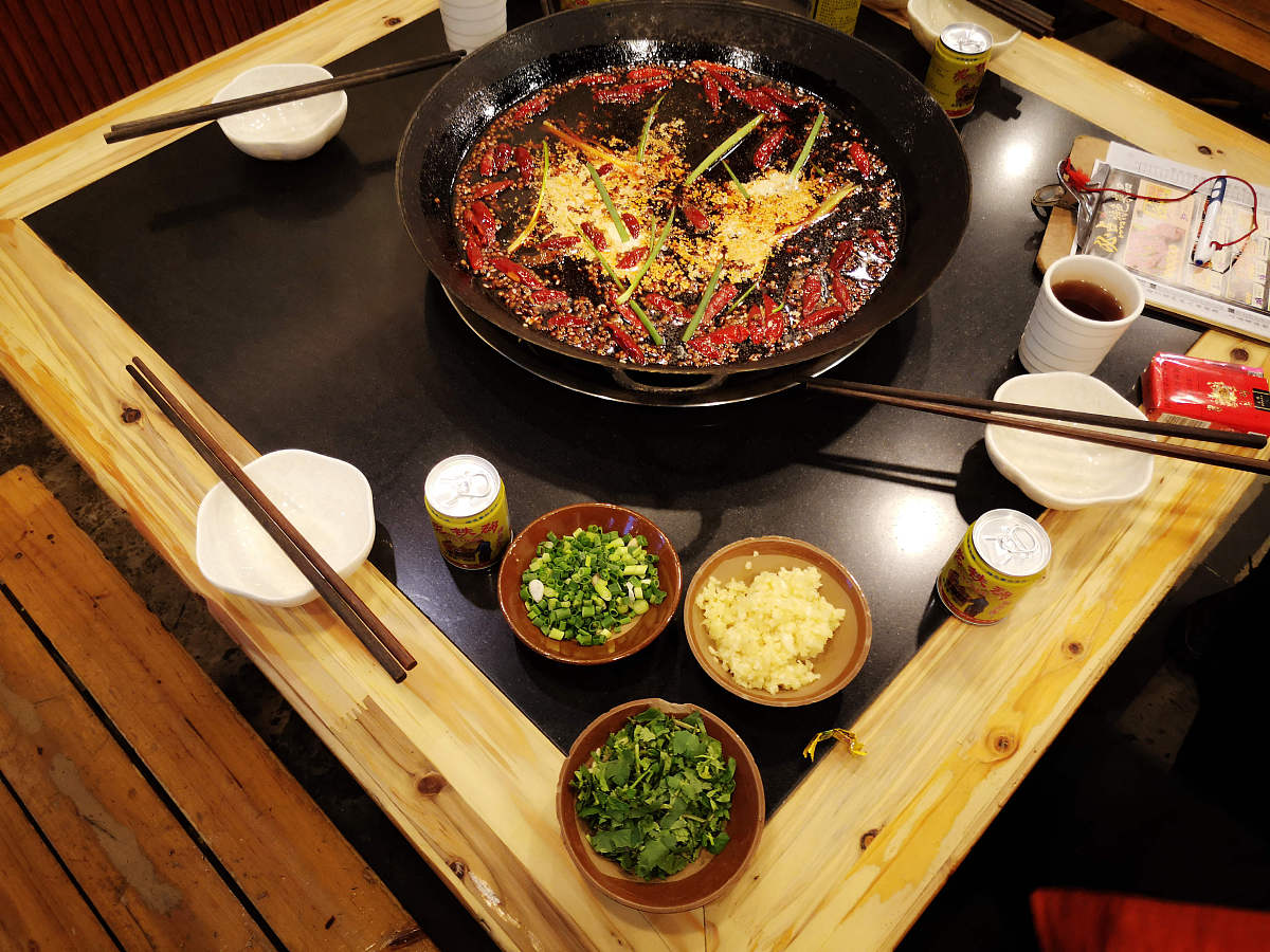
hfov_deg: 65.3
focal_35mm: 27
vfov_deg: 51.4
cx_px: 635
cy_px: 476
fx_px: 991
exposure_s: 1/33.3
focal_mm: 3.95
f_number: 1.8
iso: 160
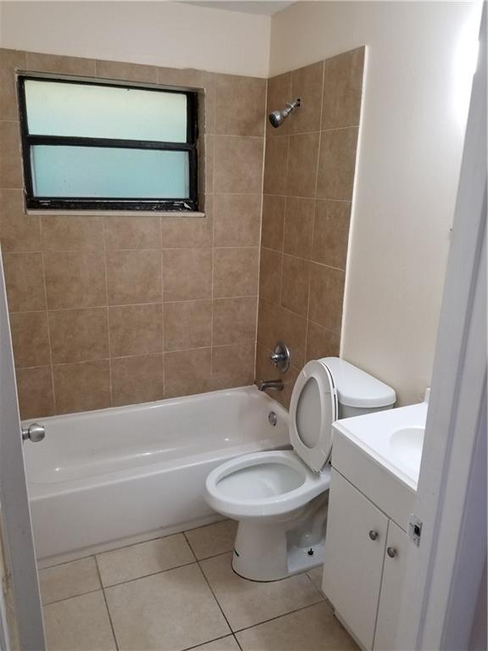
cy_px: 326
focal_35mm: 26
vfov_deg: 67.3
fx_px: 489
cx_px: 244
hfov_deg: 53.1
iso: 160
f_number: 1.7
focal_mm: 4.25
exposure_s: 1/60
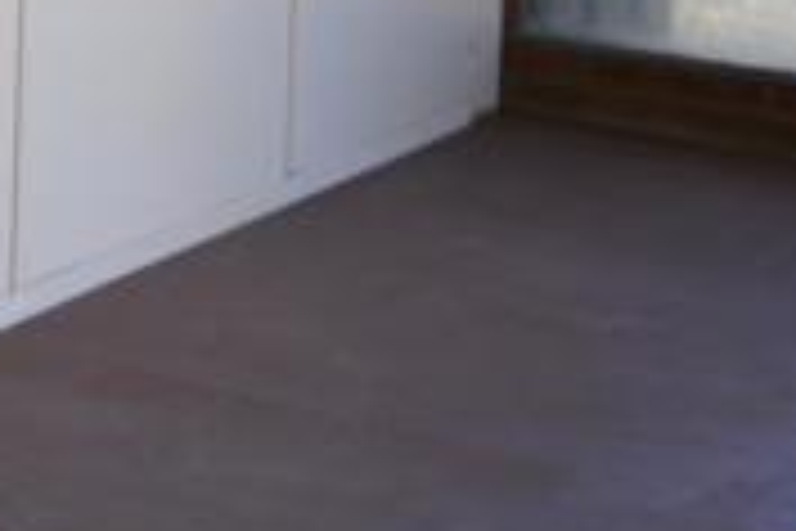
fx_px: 3582
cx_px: -720
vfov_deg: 7.9
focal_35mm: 162
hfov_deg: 11.6
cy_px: -682
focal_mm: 28
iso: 160
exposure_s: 1/60
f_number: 4
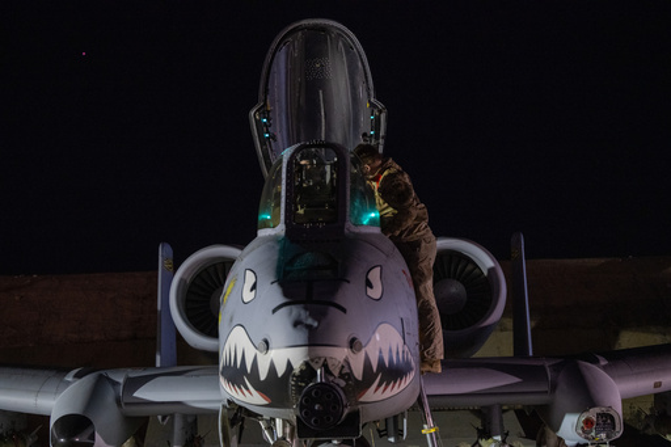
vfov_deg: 19.4
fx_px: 1304
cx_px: 336
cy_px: 224
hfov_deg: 28.9
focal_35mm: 70
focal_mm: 70
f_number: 2.8
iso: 2500
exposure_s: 1/80
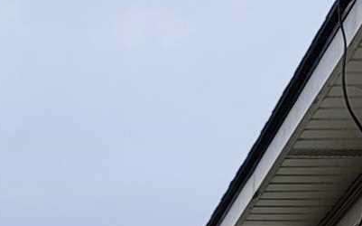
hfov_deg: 10.6
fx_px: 1922
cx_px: -42
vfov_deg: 6.1
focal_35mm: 195
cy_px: 730
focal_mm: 6.7
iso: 16
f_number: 1.8
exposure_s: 1/180
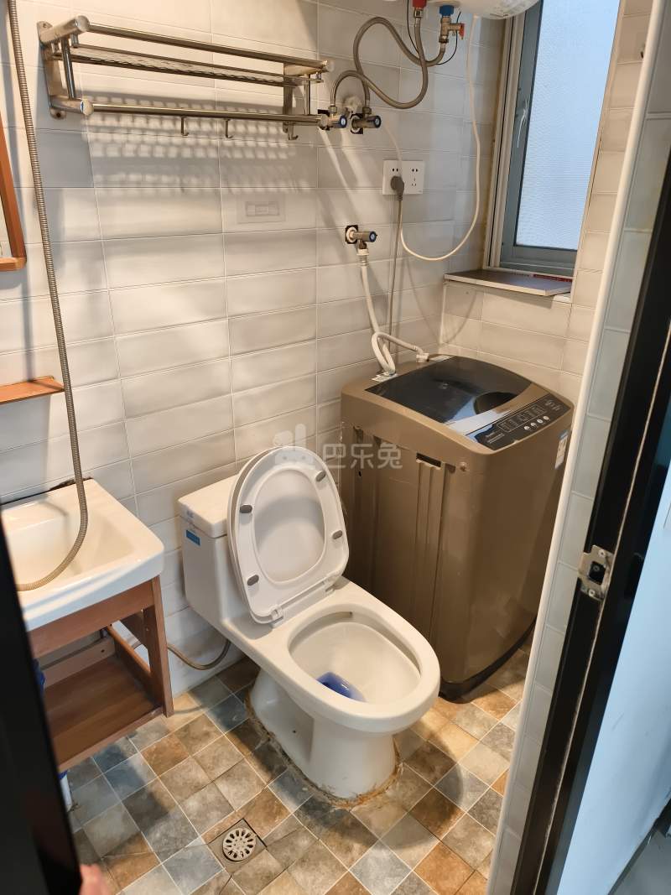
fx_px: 595
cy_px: 448
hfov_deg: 58.9
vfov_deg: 73.9
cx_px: 336
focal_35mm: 23
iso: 155
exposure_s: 1/100
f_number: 1.57
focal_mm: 5.6
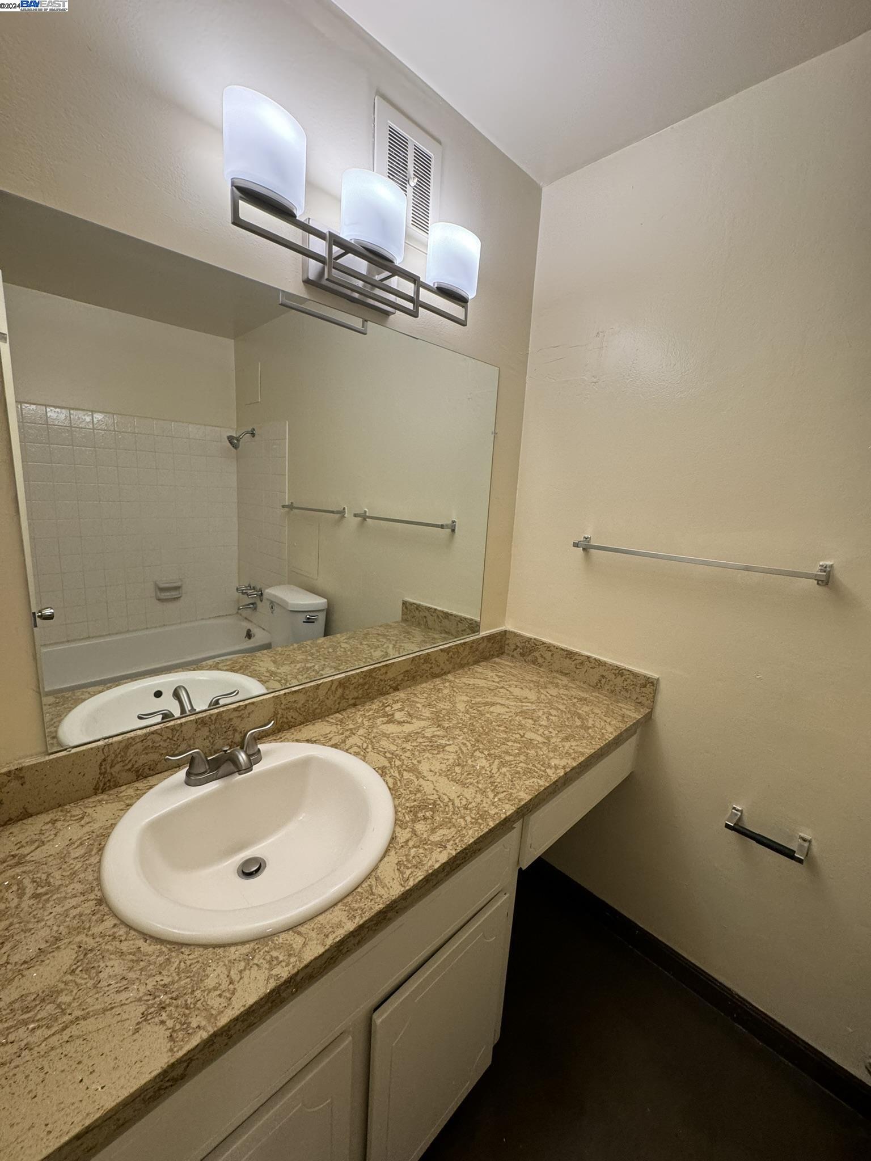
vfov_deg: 102.1
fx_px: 470
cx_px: 436
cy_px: 580
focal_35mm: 14
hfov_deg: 85.7
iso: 160
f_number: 2.2
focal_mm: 2.22
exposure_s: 1/120
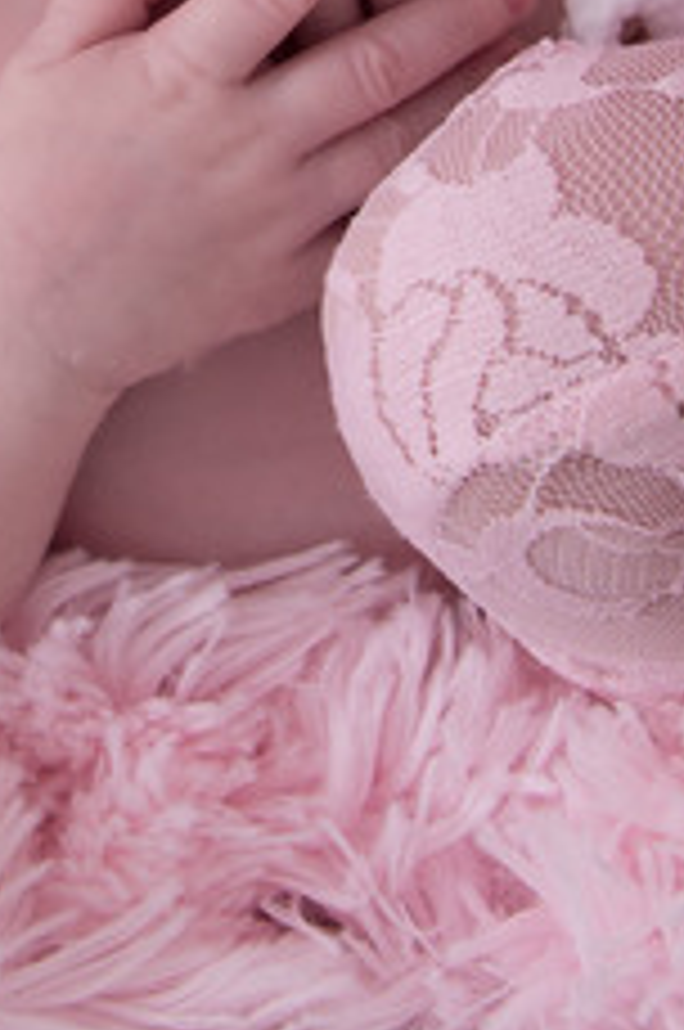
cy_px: -331
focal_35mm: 189
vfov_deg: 10.6
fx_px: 5402
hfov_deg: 7.2
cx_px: 4
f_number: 6.3
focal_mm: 36
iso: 200
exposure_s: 1/160
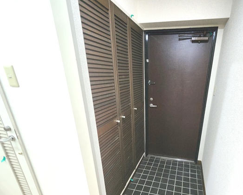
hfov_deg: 87.5
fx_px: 122
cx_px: 155
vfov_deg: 75.7
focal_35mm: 17
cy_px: 121
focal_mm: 2.2
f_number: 2.2
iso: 640
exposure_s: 1/33.3
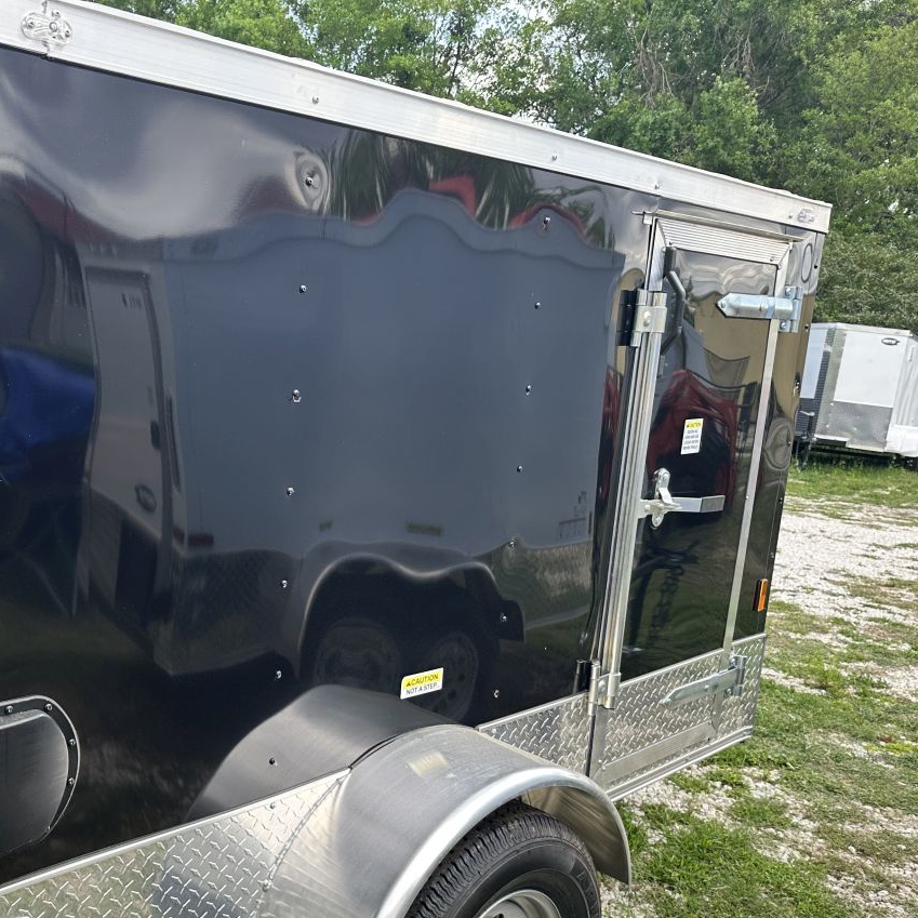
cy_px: 558
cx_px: 253
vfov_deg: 46.9
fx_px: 1050
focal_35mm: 35
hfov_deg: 45.9
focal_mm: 6.86
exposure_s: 1/623
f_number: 1.78
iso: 80
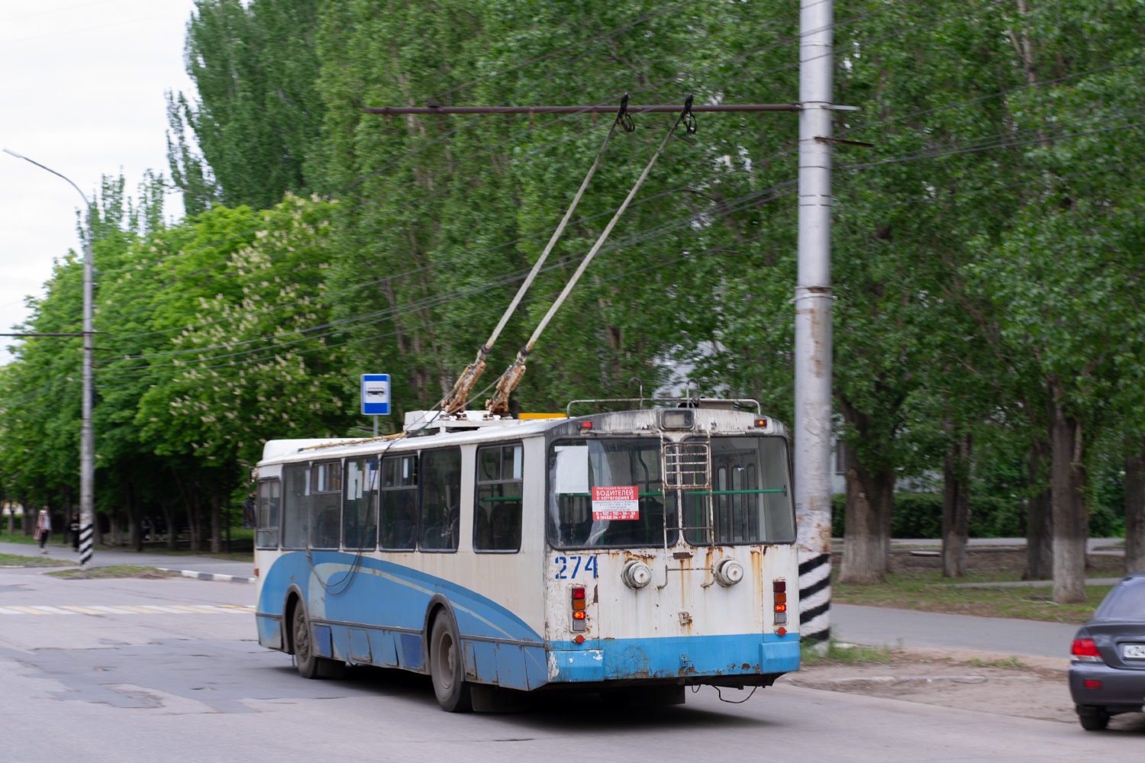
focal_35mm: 75
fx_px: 2385
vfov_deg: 18.2
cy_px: 382
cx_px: 572
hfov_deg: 27.0
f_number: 5
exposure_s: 1/100
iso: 200
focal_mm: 50
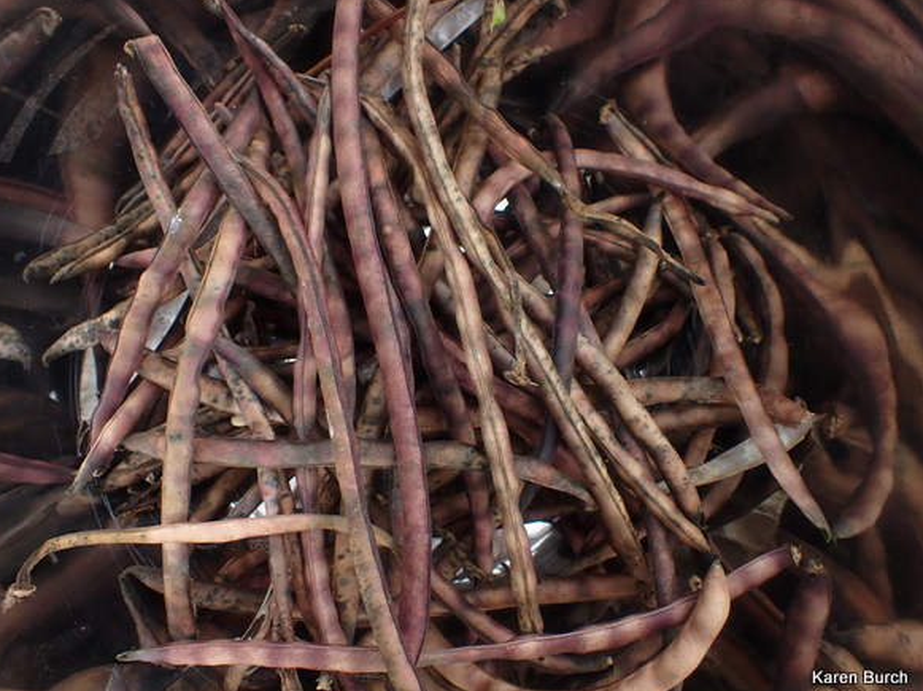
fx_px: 826
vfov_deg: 45.4
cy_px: 351
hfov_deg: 58.4
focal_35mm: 31
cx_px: 462
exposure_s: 1/320
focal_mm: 5.4
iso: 100
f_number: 3.2
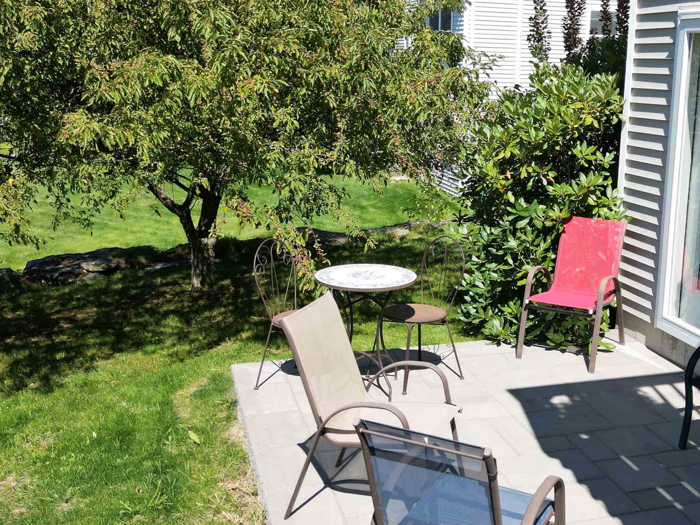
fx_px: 849
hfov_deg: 44.2
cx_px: 457
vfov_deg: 34.4
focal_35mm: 42
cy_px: 260
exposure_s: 1/2000
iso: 110
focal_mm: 6.72
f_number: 1.7
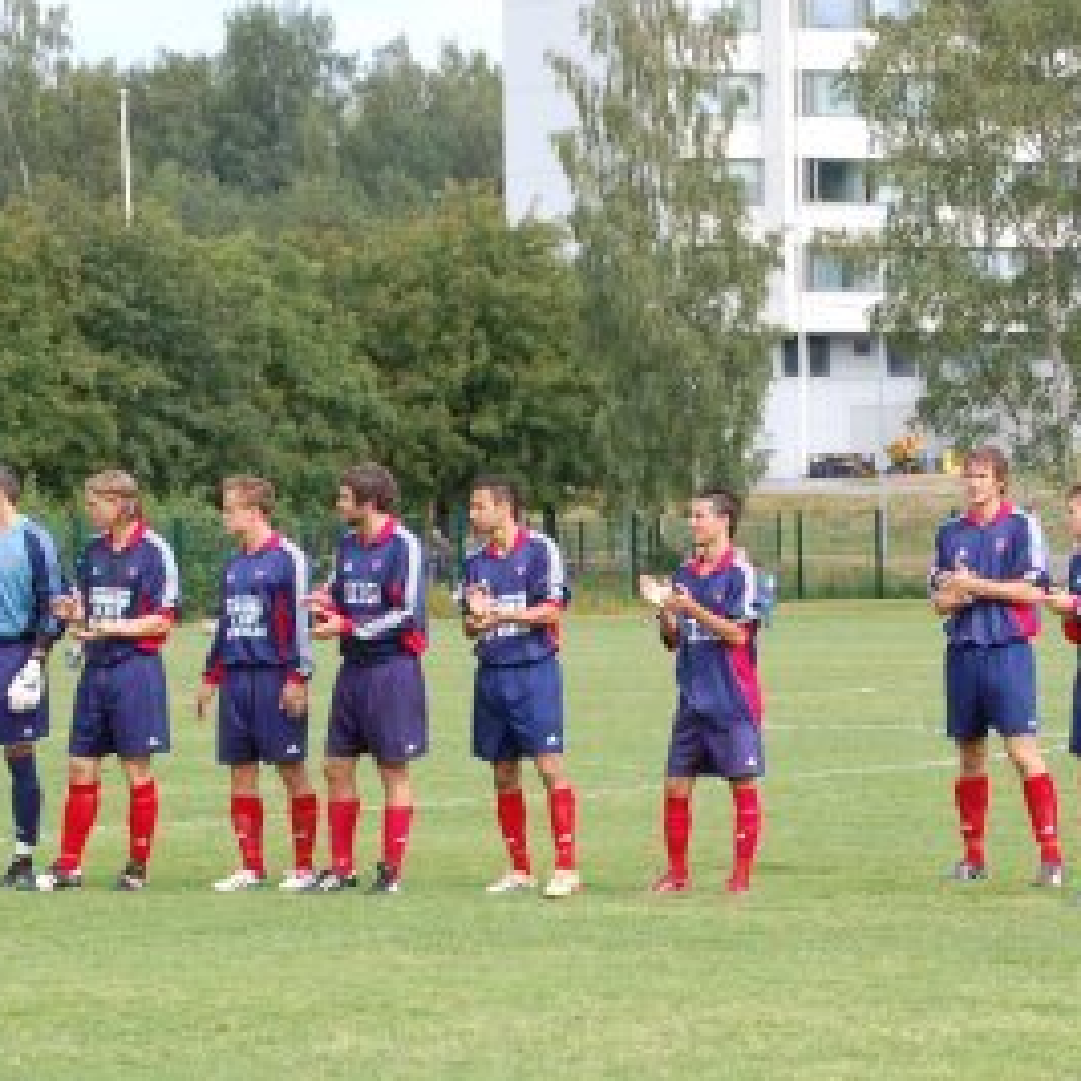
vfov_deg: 10.5
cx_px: 709
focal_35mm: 167
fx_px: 5900
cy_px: 591
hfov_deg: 10.5
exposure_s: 1/800
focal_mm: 70
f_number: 7.1
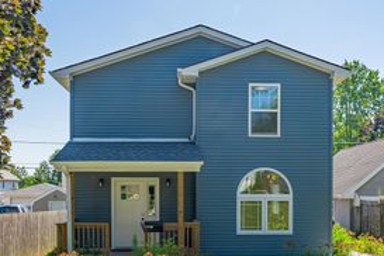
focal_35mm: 44
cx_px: 201
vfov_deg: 30.1
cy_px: 188
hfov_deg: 44.5
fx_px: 469
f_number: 7.1
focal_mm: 24
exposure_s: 1/8000
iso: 200
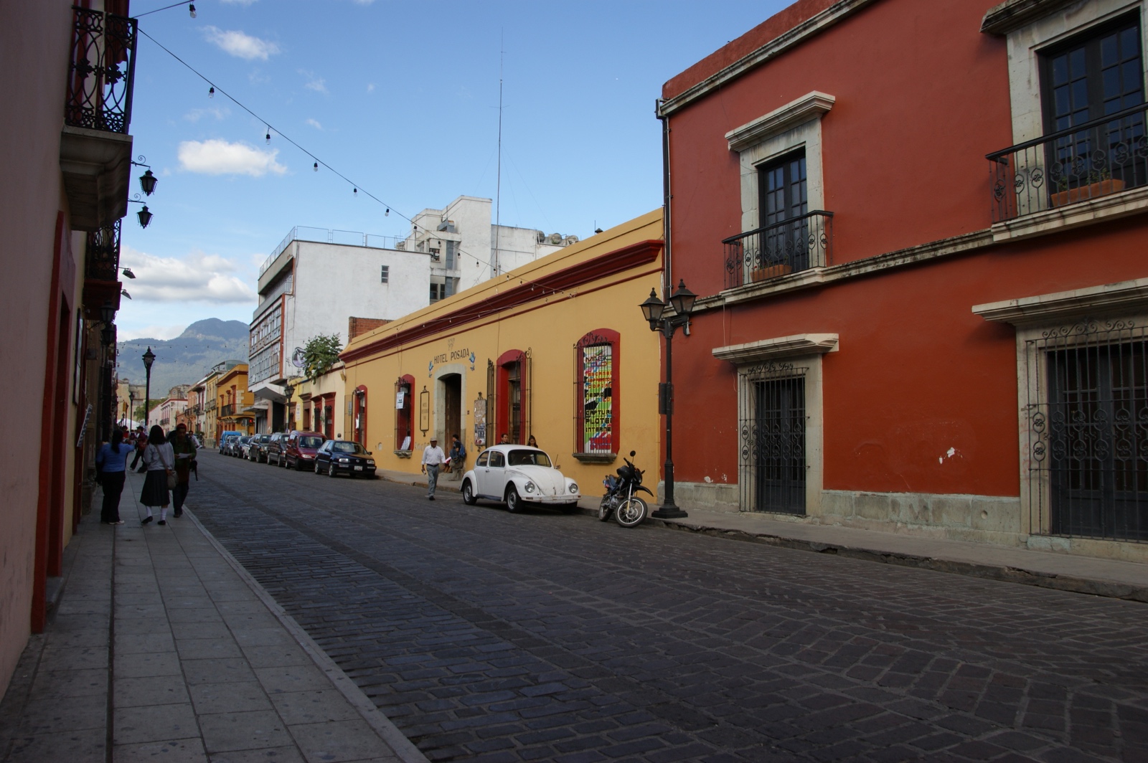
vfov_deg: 47.9
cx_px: 574
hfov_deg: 67.4
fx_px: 860
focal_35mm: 27
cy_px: 382
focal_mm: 18
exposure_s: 1/100
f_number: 10
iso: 100
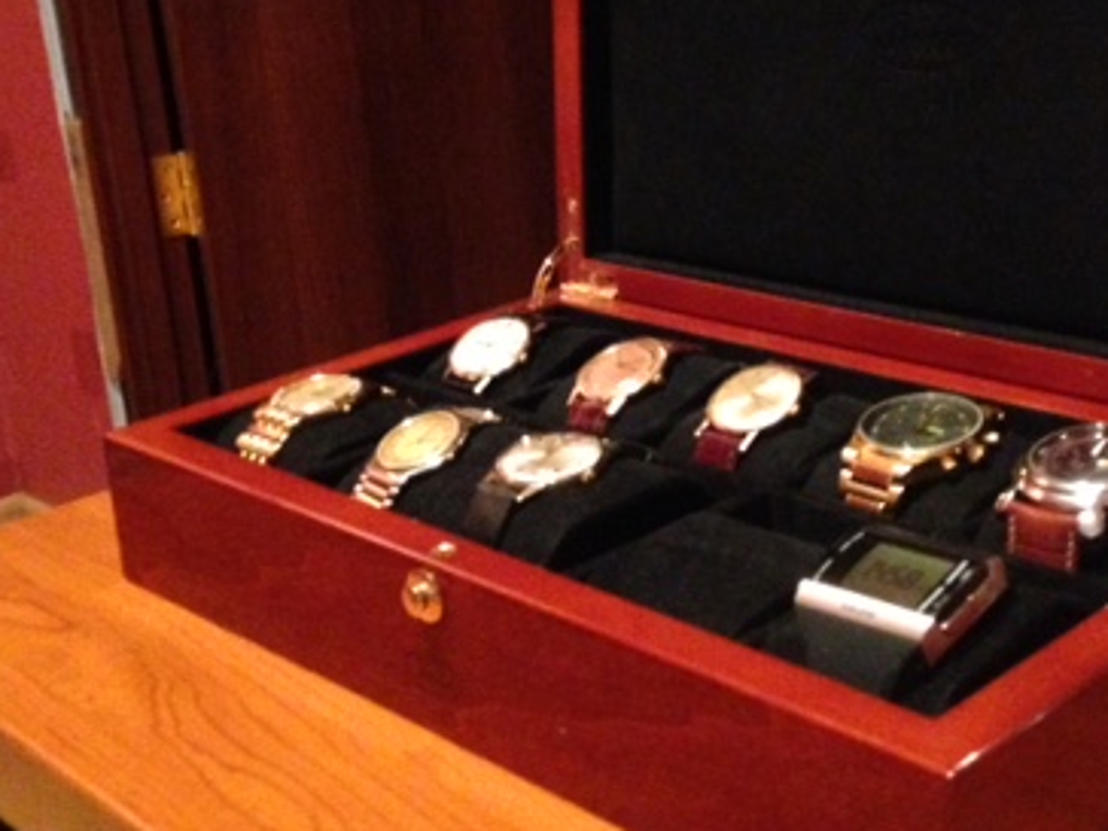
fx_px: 1856
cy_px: 326
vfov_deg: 25.2
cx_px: 606
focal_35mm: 58
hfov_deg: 33.2
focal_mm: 4.12
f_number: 2.4
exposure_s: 1/15
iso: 800
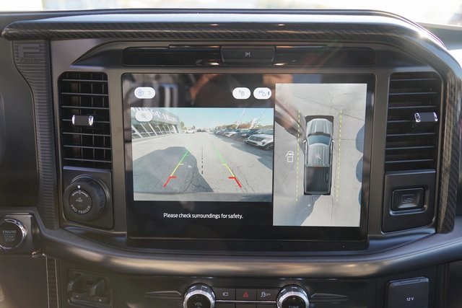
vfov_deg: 37.9
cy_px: 154
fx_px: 449
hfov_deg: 54.4
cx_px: 231
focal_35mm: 35
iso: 100
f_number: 4
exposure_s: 1/60
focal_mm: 35
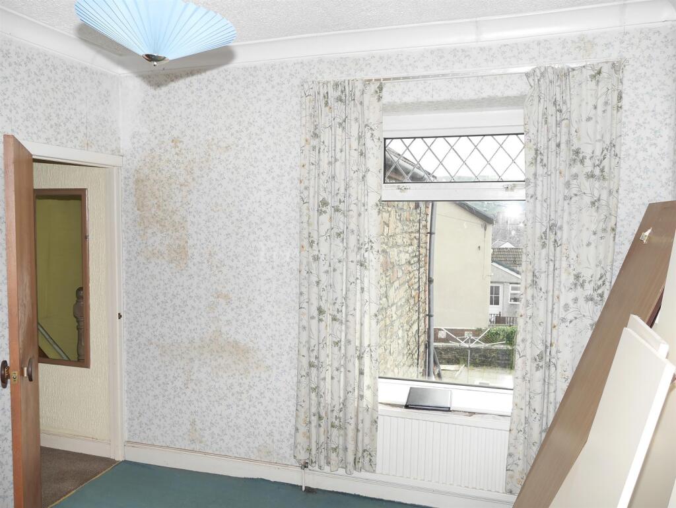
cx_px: 338
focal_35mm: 28
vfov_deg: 49.8
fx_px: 547
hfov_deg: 63.4
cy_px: 254
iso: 200
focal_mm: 14
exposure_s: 1/200
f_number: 5
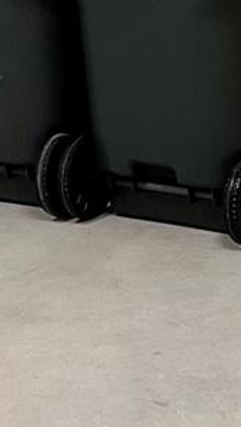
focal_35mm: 145
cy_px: 7
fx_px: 1645
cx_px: -121
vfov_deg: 14.6
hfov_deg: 8.2
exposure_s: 1/60
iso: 100
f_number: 1.5
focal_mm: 5.7
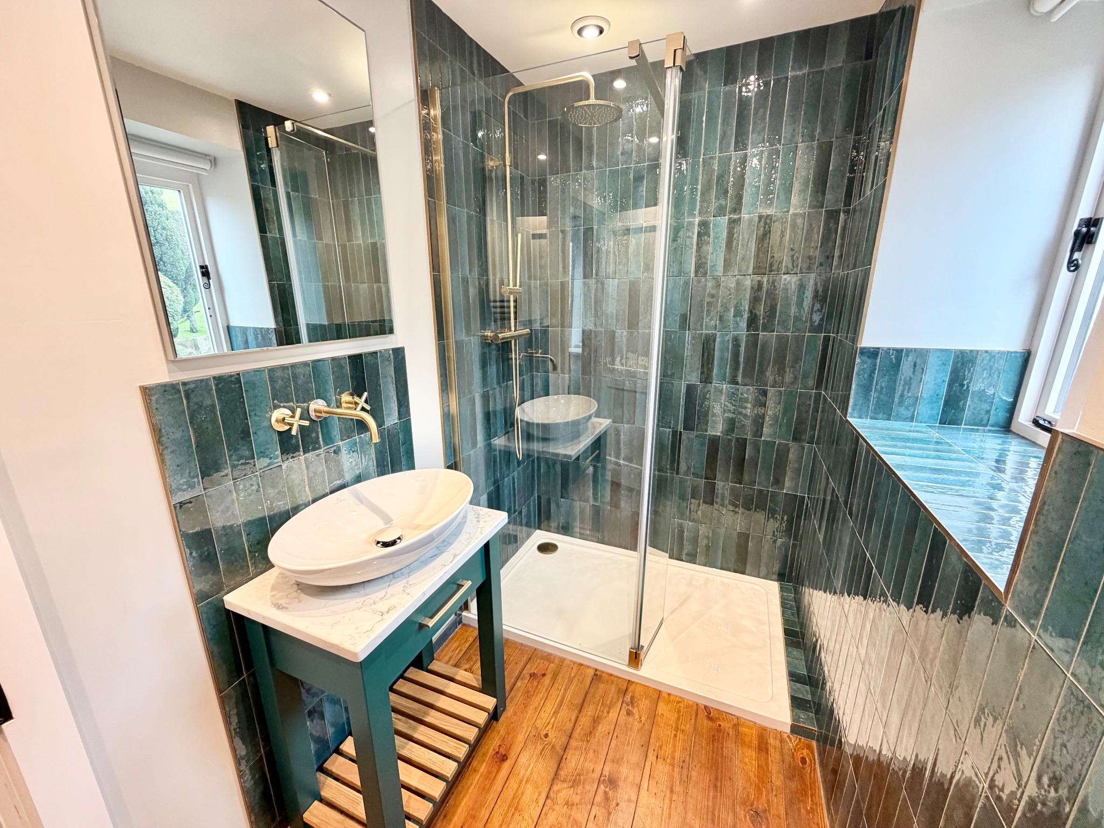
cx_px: 552
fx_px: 446
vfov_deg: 85.7
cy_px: 414
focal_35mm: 14
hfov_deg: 102.1
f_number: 2.2
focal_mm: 2.22
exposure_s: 1/50
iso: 160
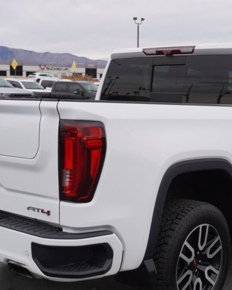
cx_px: 144
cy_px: 186
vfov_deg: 31.3
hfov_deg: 25.3
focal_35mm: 60
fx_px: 515
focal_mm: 22
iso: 100
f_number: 5.6
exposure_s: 1/125
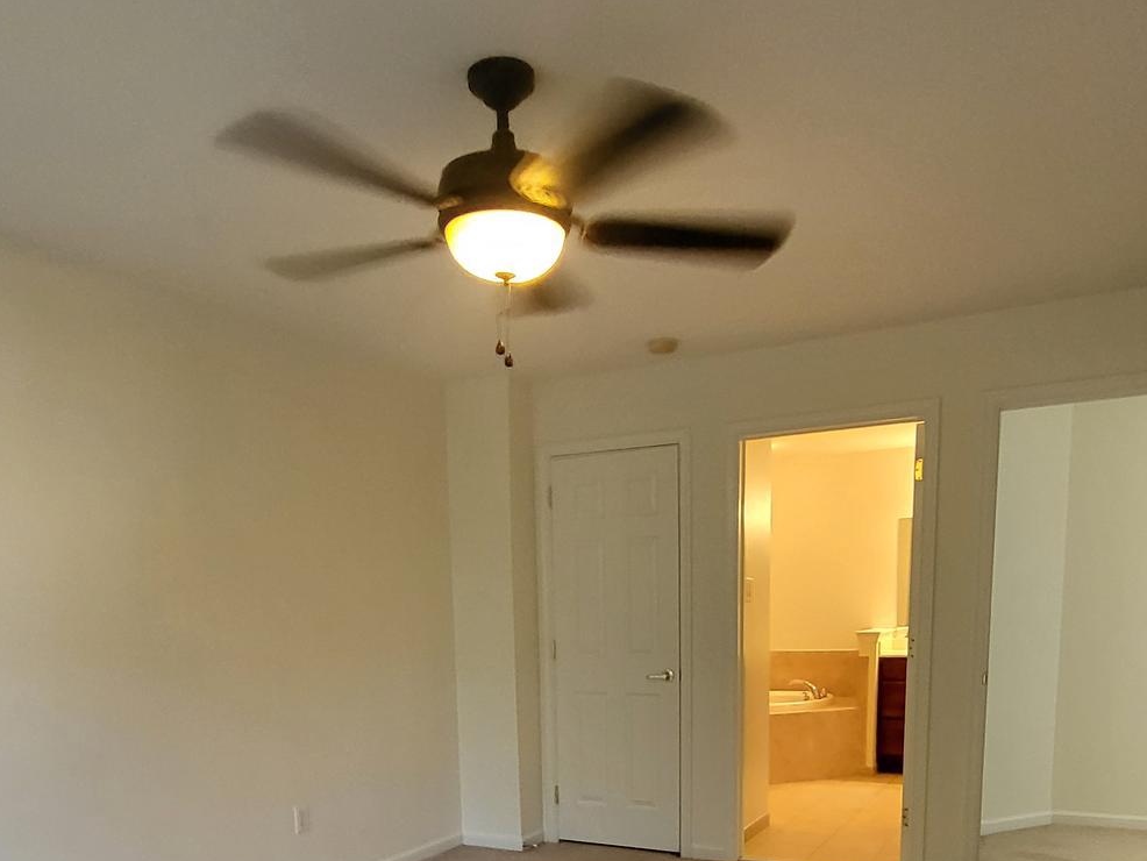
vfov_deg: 46.7
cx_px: 551
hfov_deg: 65.3
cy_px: 761
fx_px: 895
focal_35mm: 27
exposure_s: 1/40
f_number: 2.2
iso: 320
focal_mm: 1.74
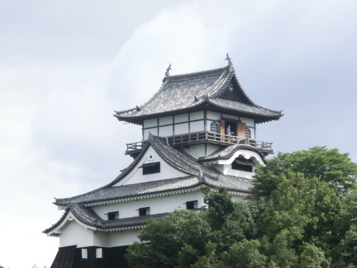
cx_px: 178
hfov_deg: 6.6
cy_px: 134
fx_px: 3094
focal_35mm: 300
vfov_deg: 5.0
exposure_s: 1/250
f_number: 5.9
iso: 100
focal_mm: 53
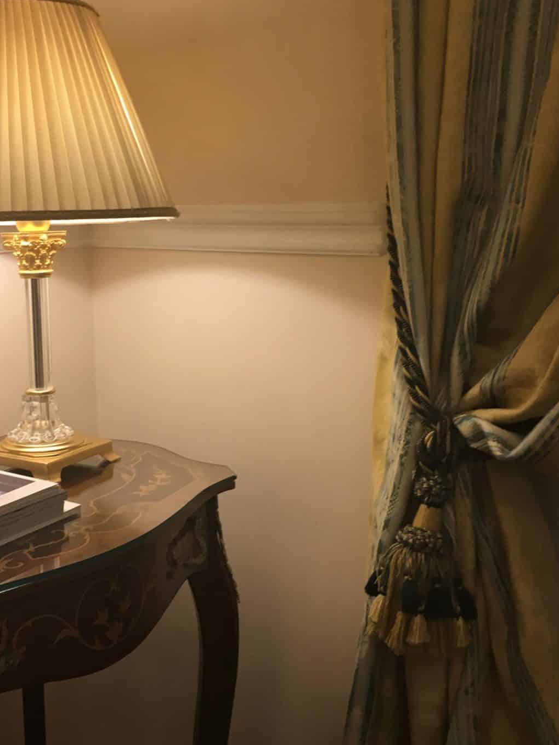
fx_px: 883
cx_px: 210
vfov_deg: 45.7
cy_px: 332
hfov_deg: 35.0
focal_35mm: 41
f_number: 2.2
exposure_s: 1/33
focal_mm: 4.15
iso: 80
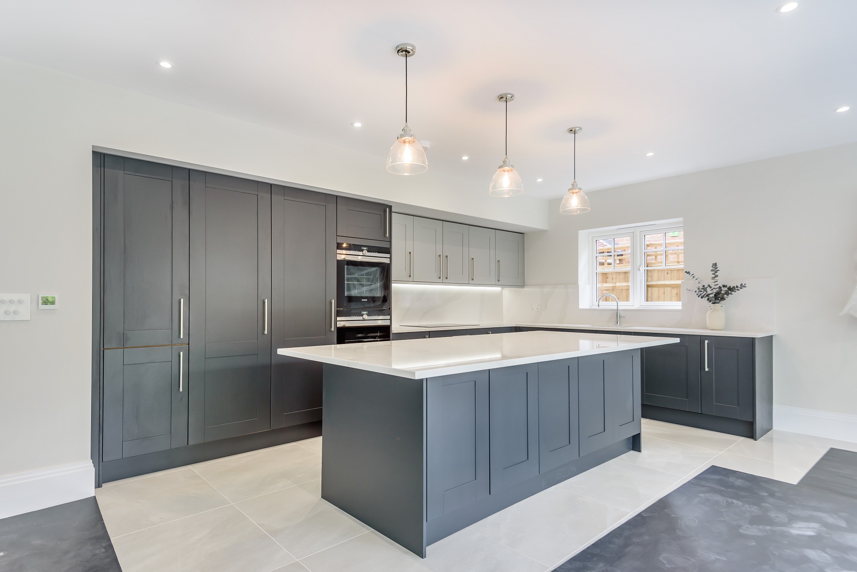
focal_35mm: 19
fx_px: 452
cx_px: 428
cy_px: 286
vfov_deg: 64.6
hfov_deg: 86.9
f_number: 5.6
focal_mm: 19
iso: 250
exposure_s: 1/40
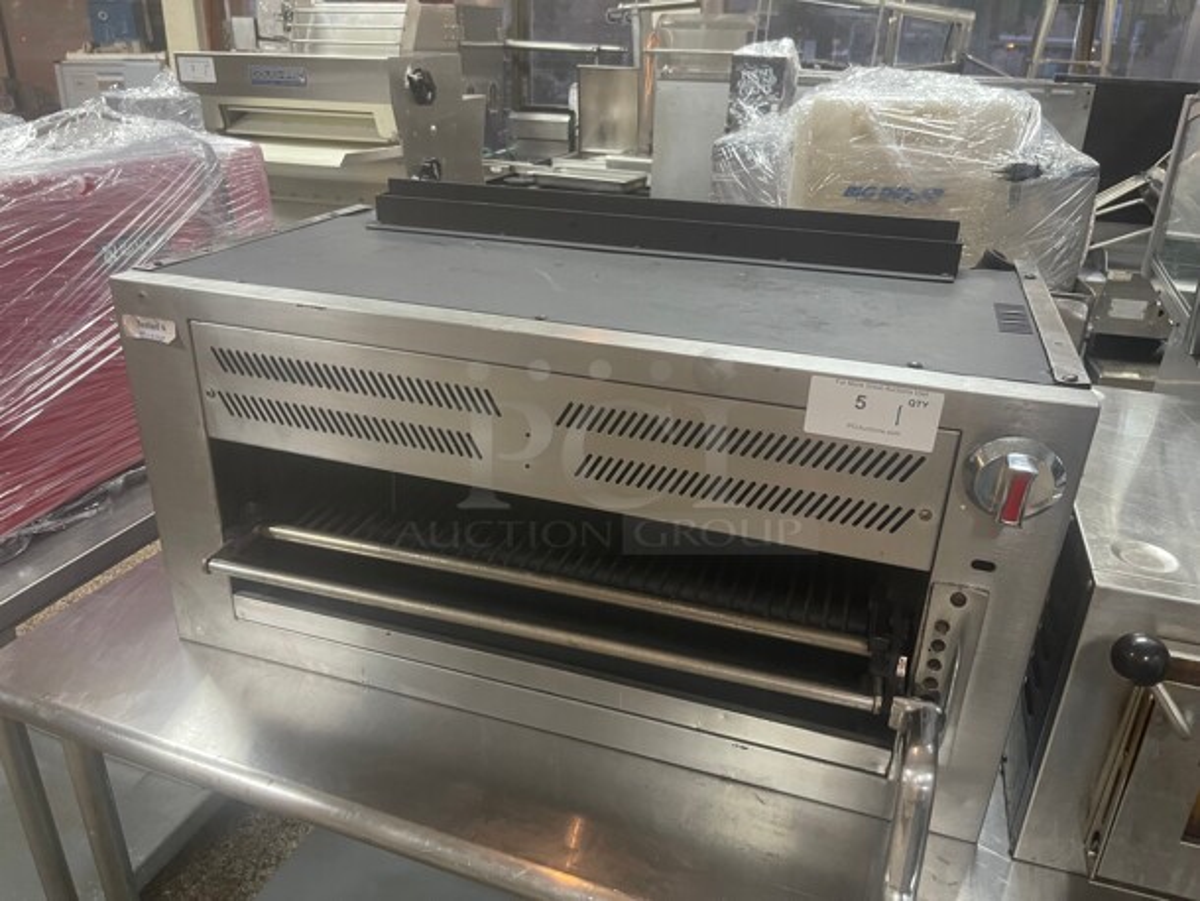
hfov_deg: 67.3
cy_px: 450
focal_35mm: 26
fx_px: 902
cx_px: 600
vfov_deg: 53.1
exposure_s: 1/60
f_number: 1.6
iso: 320
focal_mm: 5.1
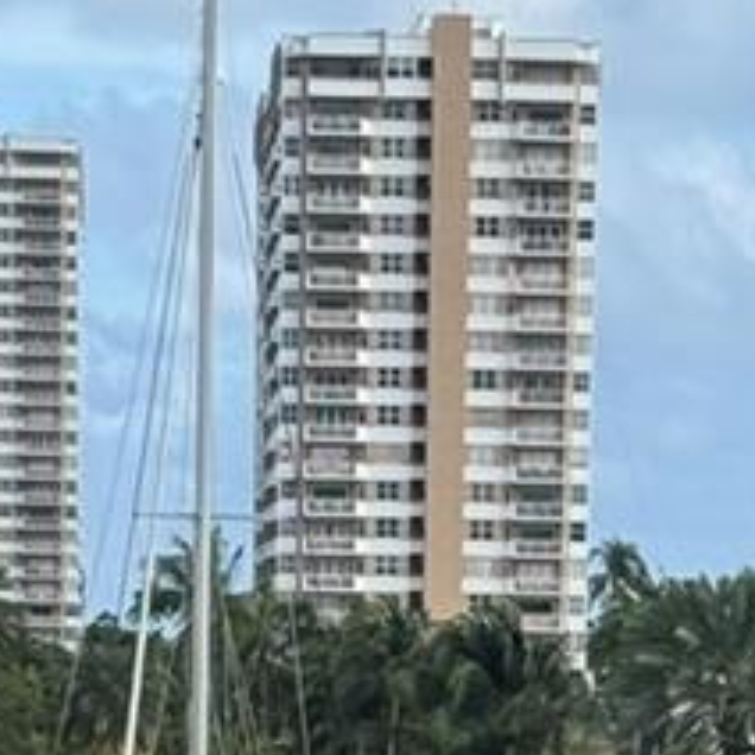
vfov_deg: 6.8
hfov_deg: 7.3
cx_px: 438
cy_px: 1994
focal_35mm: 240
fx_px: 5922
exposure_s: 1/2331
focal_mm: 6.76
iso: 64
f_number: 1.78
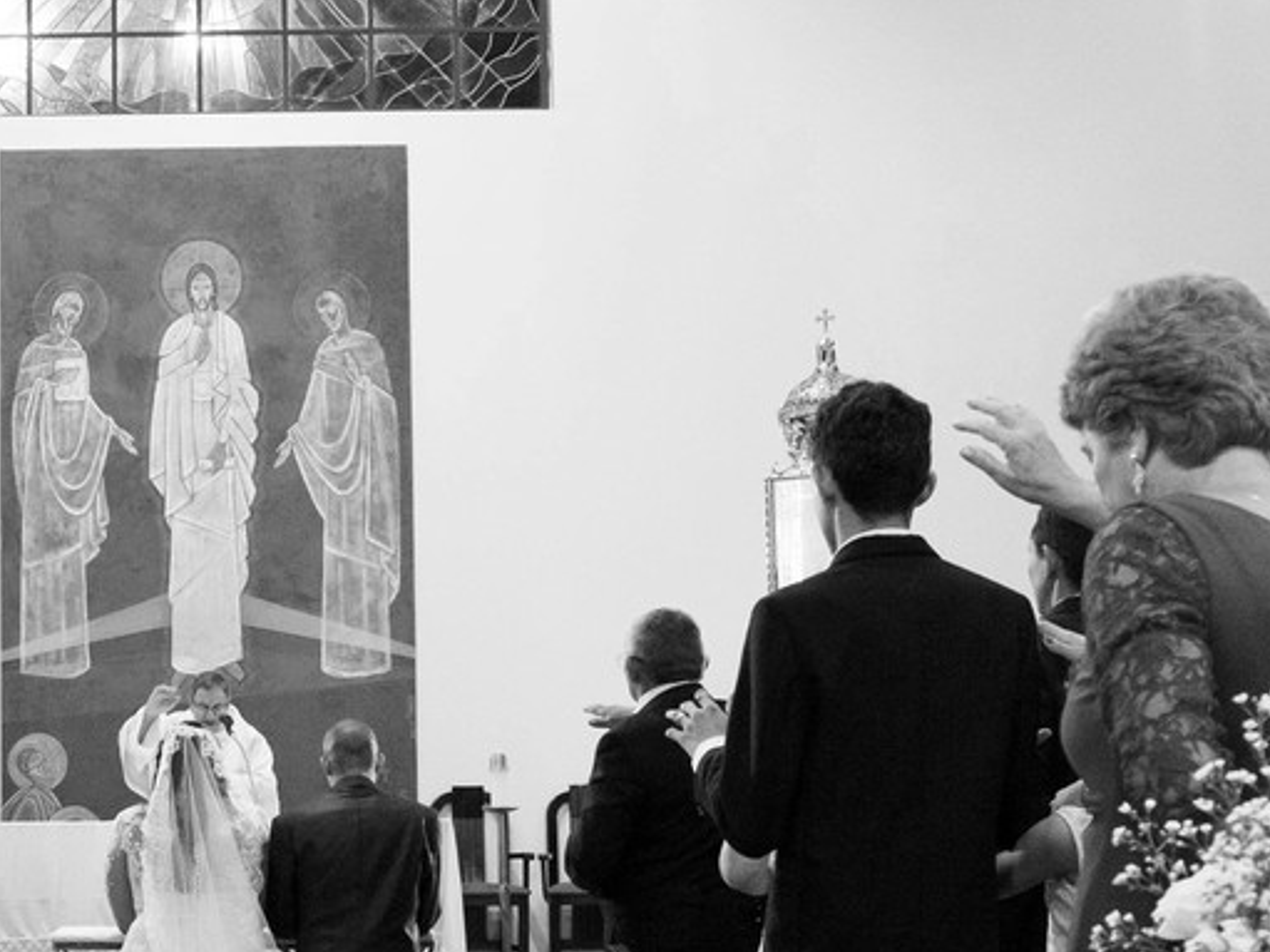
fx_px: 2237
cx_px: 164
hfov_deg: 30.5
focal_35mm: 61
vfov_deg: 23.7
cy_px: 738
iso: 6400
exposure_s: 1/80
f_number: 4
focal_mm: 18
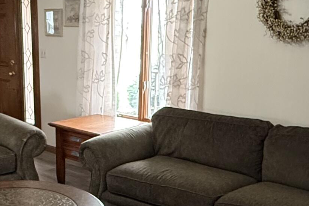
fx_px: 455
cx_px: 110
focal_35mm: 53
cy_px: 159
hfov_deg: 37.2
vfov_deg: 25.2
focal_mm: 2.22
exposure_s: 1/60
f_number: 2.2
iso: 640
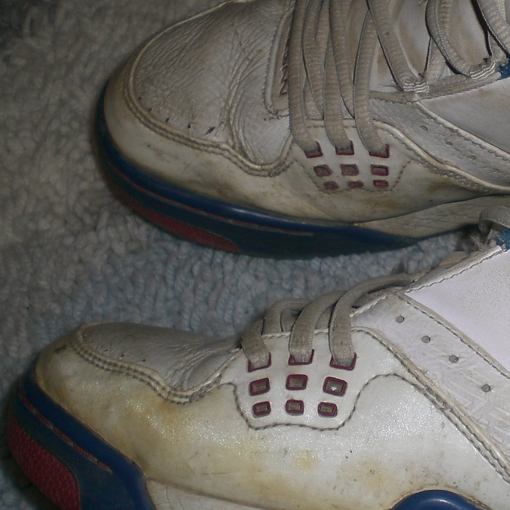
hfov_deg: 22.2
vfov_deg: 23.4
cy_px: 248
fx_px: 1233
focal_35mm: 74
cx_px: 547
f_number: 3.1
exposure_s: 1/60
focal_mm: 6.3
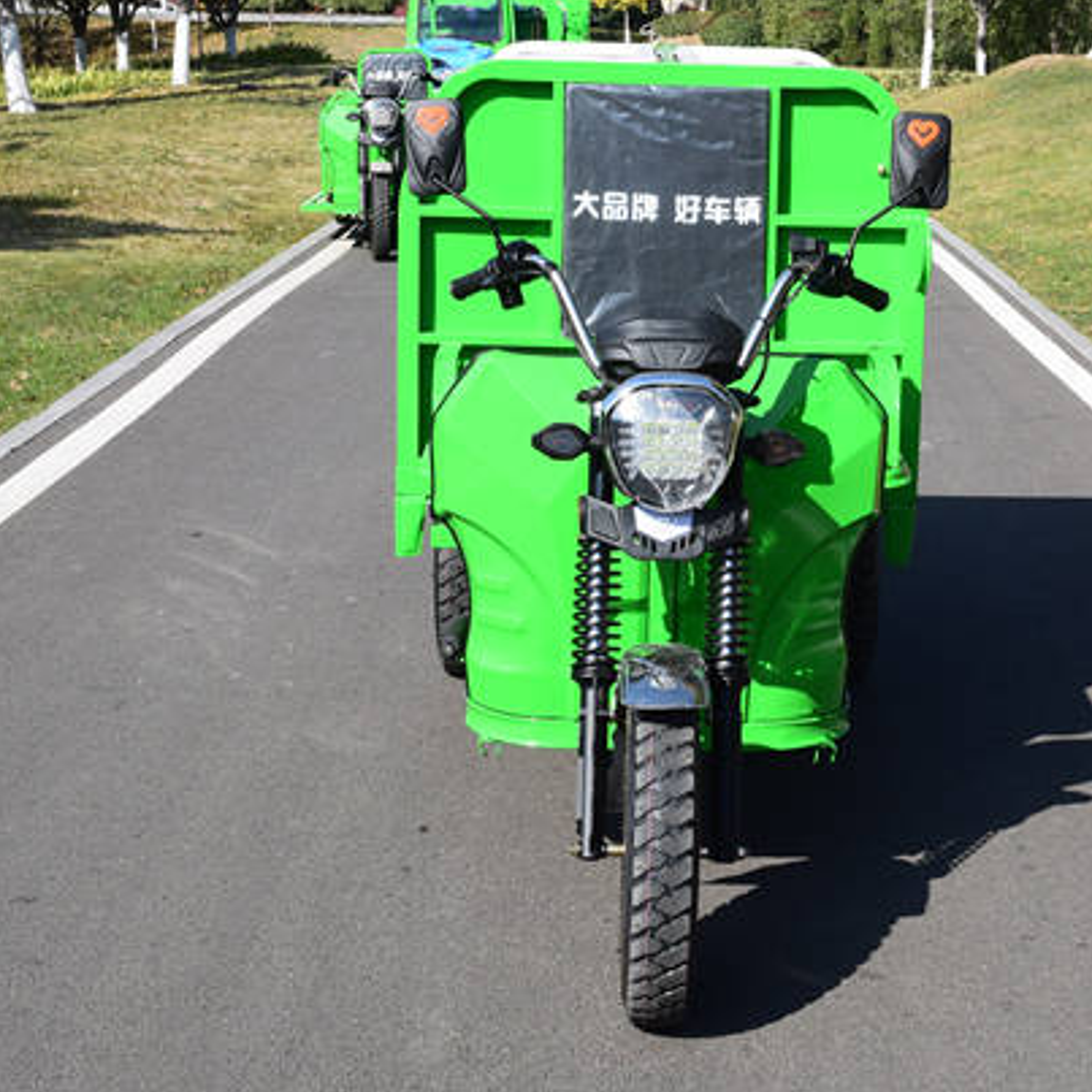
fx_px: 2746
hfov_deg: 22.4
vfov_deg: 22.5
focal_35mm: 77
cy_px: 455
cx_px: 753
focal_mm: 27
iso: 400
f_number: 11
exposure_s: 1/500
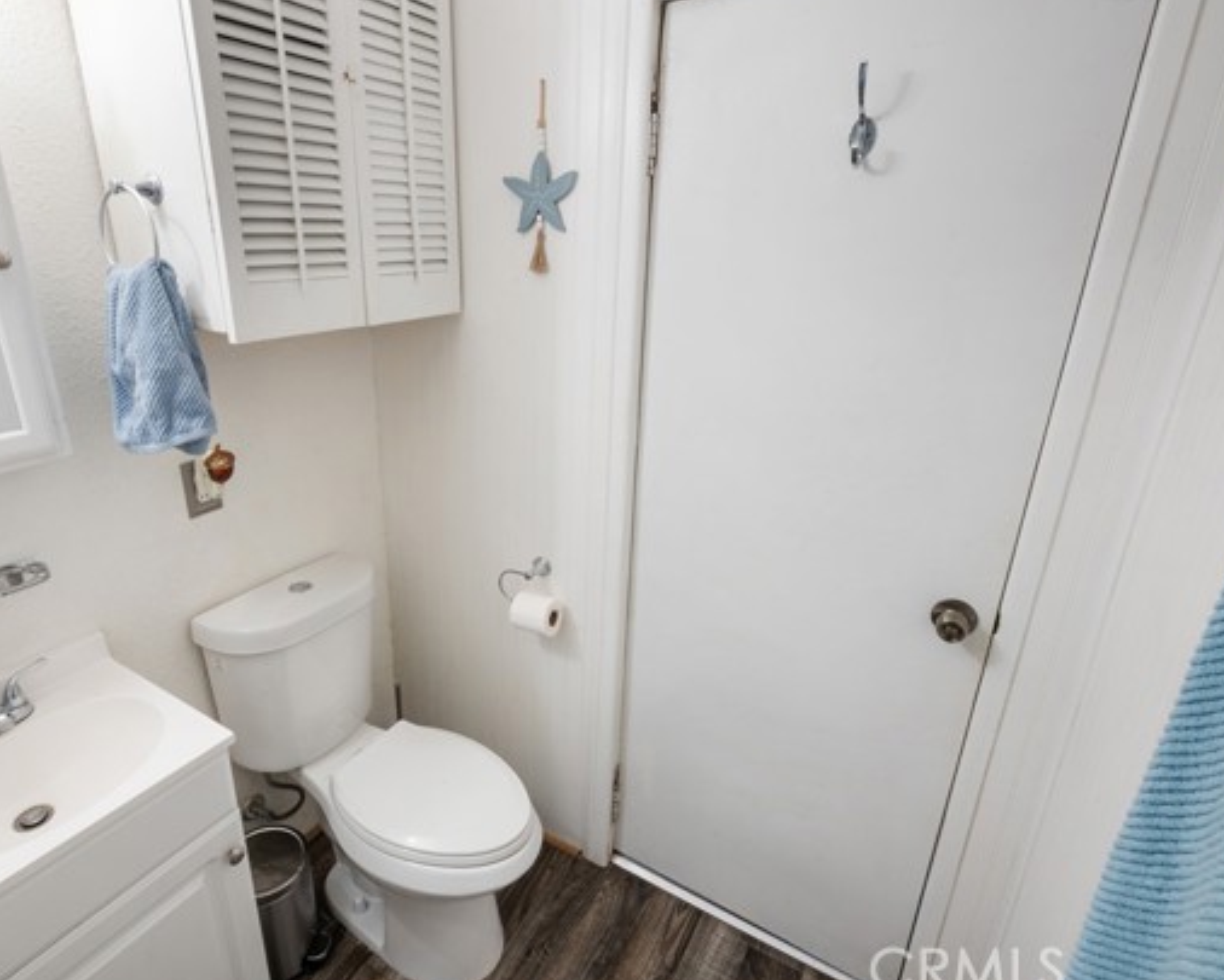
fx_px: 688
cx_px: 520
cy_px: 488
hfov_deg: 82.7
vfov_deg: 70.9
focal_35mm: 19
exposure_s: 30
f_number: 22
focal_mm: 16
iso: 40
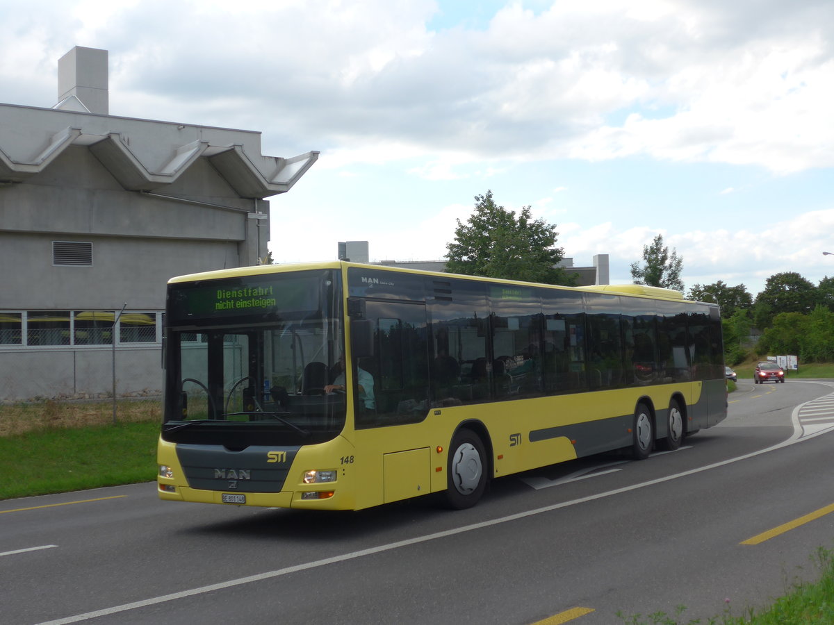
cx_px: 417
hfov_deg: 42.9
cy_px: 312
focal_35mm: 44
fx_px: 1060
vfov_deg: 32.9
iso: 80
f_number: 2.8
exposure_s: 1/640
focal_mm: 9
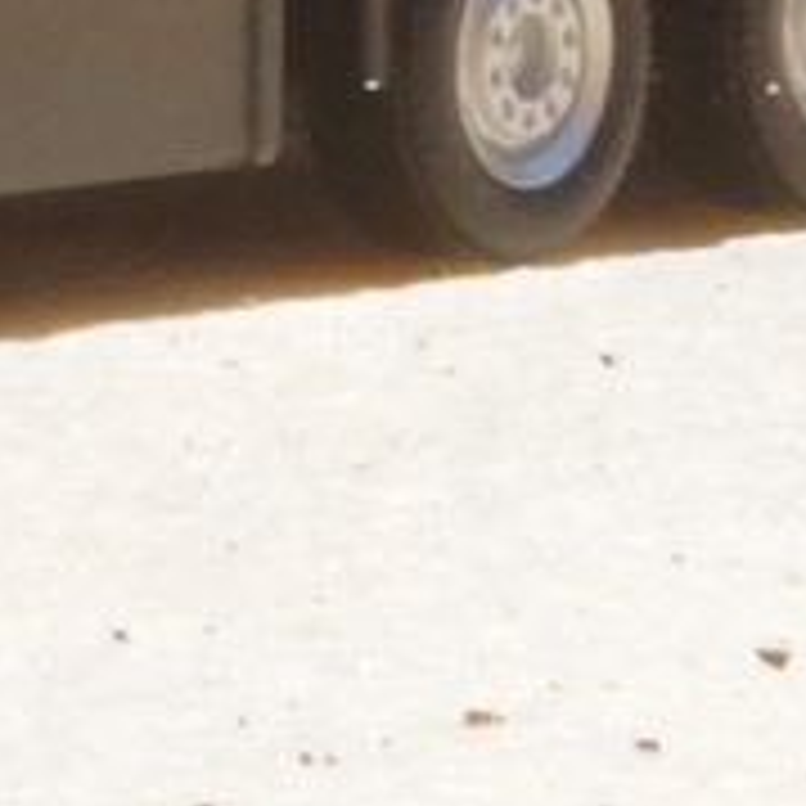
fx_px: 9747
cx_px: -1562
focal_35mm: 370
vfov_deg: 4.6
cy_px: -1295
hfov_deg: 4.6
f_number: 25
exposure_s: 1/60
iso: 640
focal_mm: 26
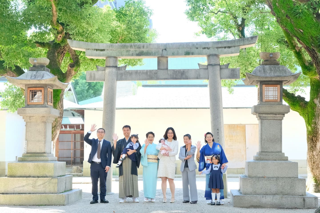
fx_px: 480
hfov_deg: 36.9
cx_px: 160
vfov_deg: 25.1
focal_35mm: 54
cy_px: 106
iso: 1600
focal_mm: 35.8
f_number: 5.6
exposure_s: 1/160
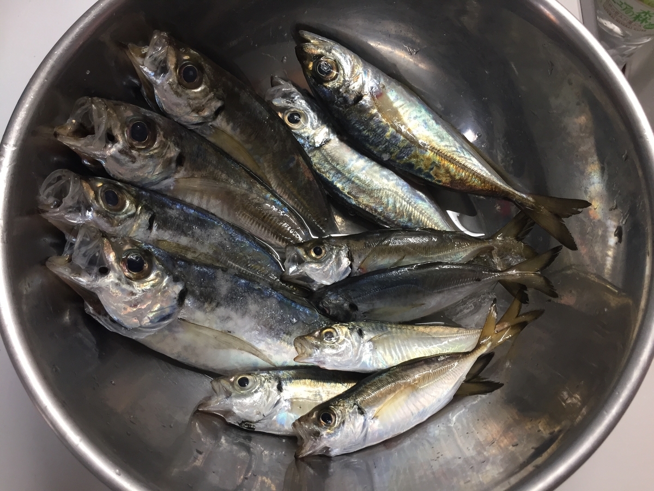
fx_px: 548
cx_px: 327
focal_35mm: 29
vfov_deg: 48.2
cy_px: 246
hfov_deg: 61.7
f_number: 2.2
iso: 32
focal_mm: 4.15
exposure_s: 1/30
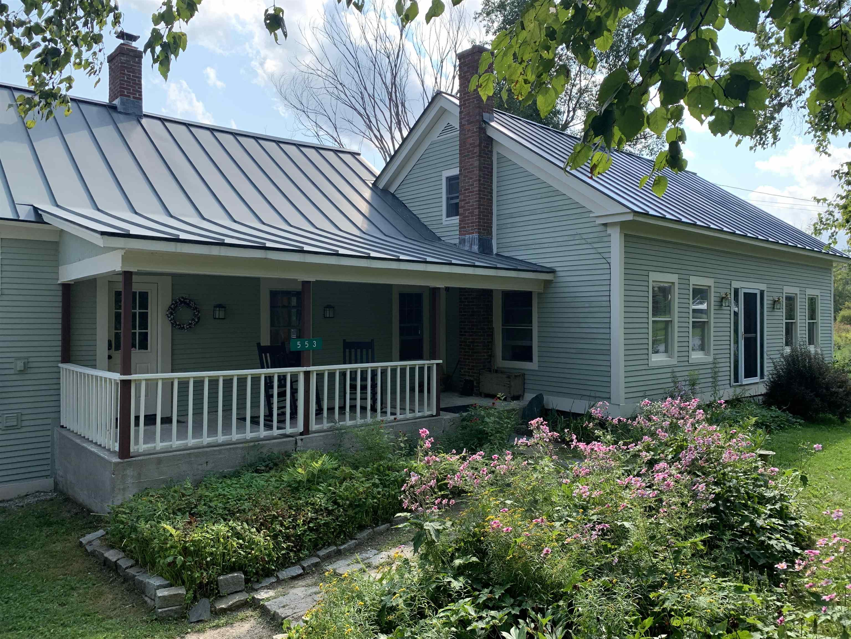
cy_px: 320
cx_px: 426
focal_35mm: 26
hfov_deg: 67.3
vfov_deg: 53.1
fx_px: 639
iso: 25
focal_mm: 4.25
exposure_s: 1/864
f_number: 1.8
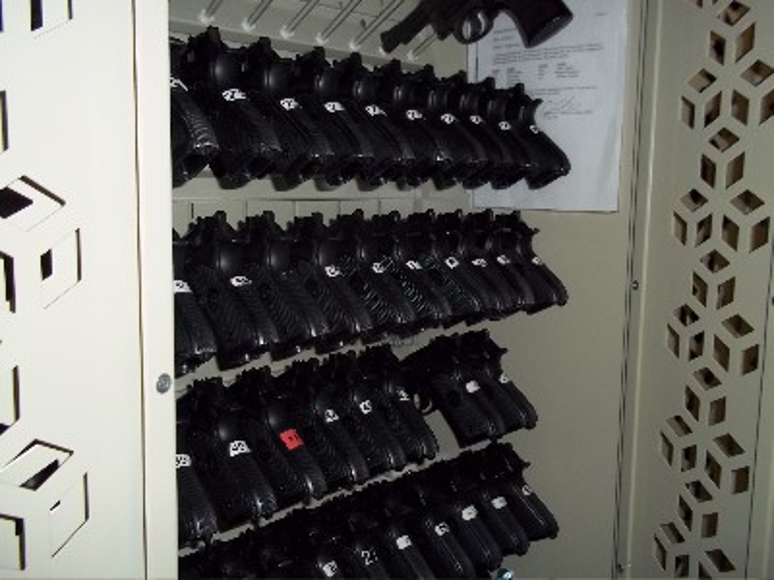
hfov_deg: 51.4
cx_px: 387
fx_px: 805
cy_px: 290
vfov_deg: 39.7
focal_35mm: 36
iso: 160
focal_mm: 6.5
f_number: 3.1
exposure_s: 1/30
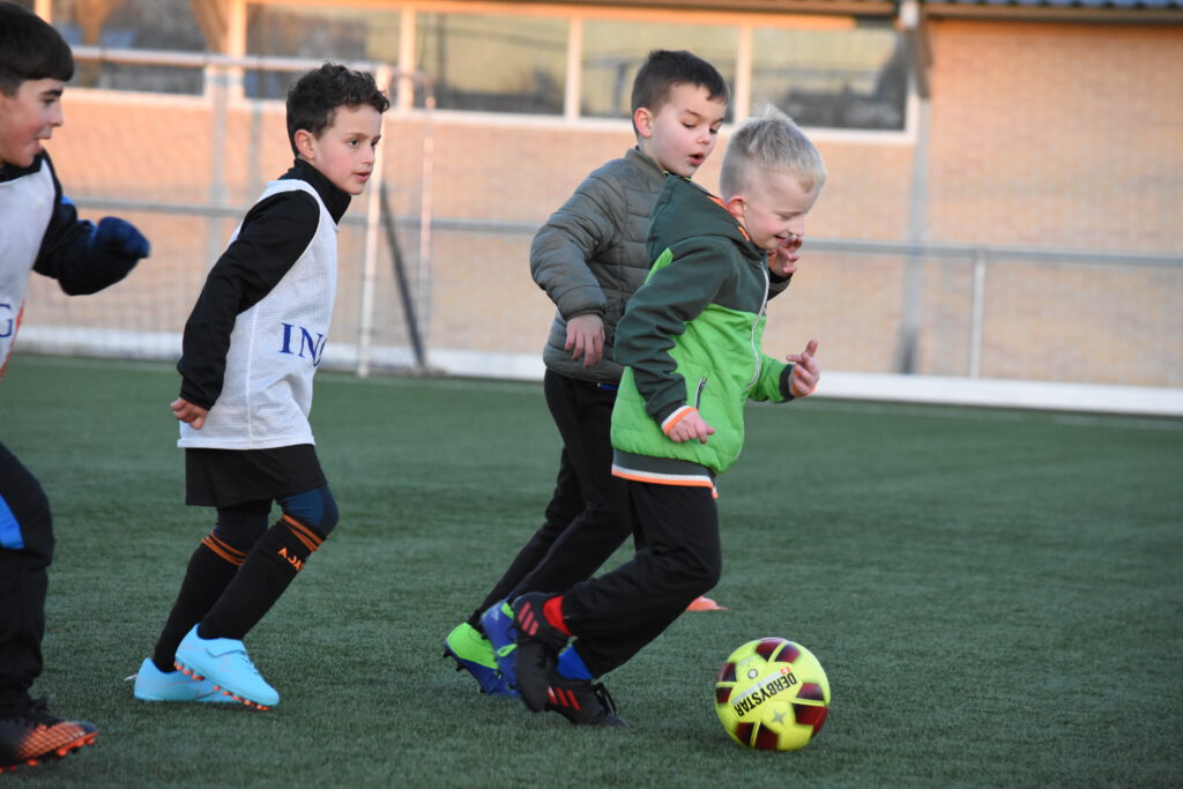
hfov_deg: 9.1
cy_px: 394
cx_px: 592
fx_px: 7394
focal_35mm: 225
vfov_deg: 6.1
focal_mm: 150
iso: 2500
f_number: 6.3
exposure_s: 1/500
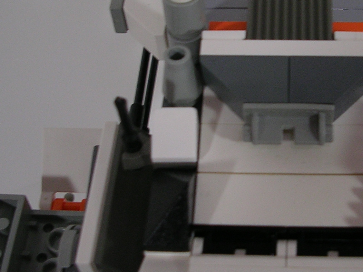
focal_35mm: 74
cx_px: 287
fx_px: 776
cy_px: 99
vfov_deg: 19.9
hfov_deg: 25.9
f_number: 2.8
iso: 50
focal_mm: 5.8
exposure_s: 1/30
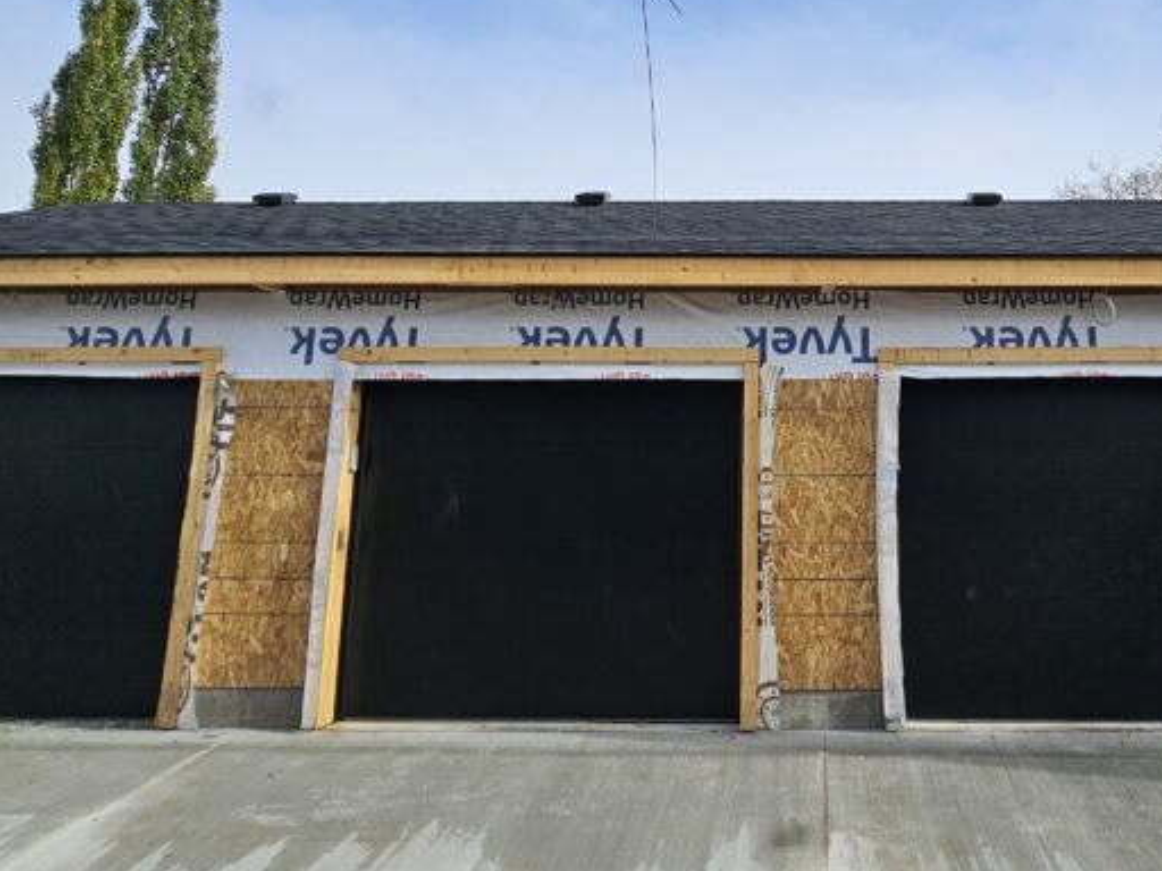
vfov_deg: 52.3
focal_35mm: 26
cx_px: 794
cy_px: 313
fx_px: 873
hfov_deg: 65.1
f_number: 2.2
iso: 50
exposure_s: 1/2503
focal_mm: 2.2
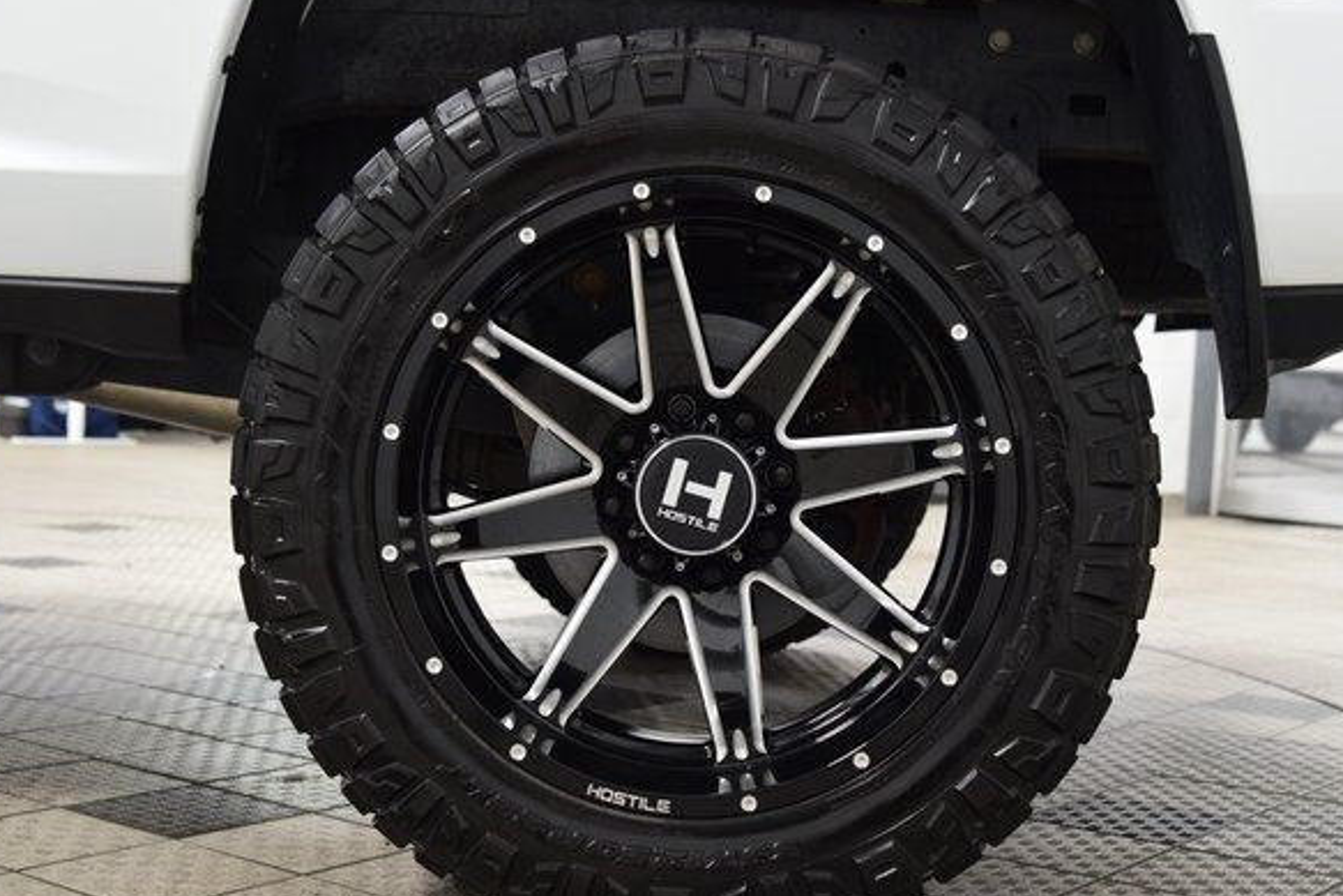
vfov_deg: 24.2
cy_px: 480
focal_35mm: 56
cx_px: 705
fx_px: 2089
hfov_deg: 35.6
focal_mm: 34
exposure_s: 1/60
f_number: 4
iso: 1600
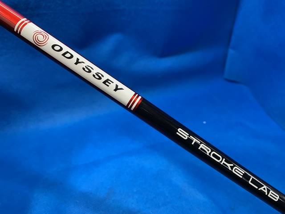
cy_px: 107
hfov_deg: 67.3
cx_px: 142
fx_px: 214
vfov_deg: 53.1
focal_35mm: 26
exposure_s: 1/60
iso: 125
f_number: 1.8
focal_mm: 4.25
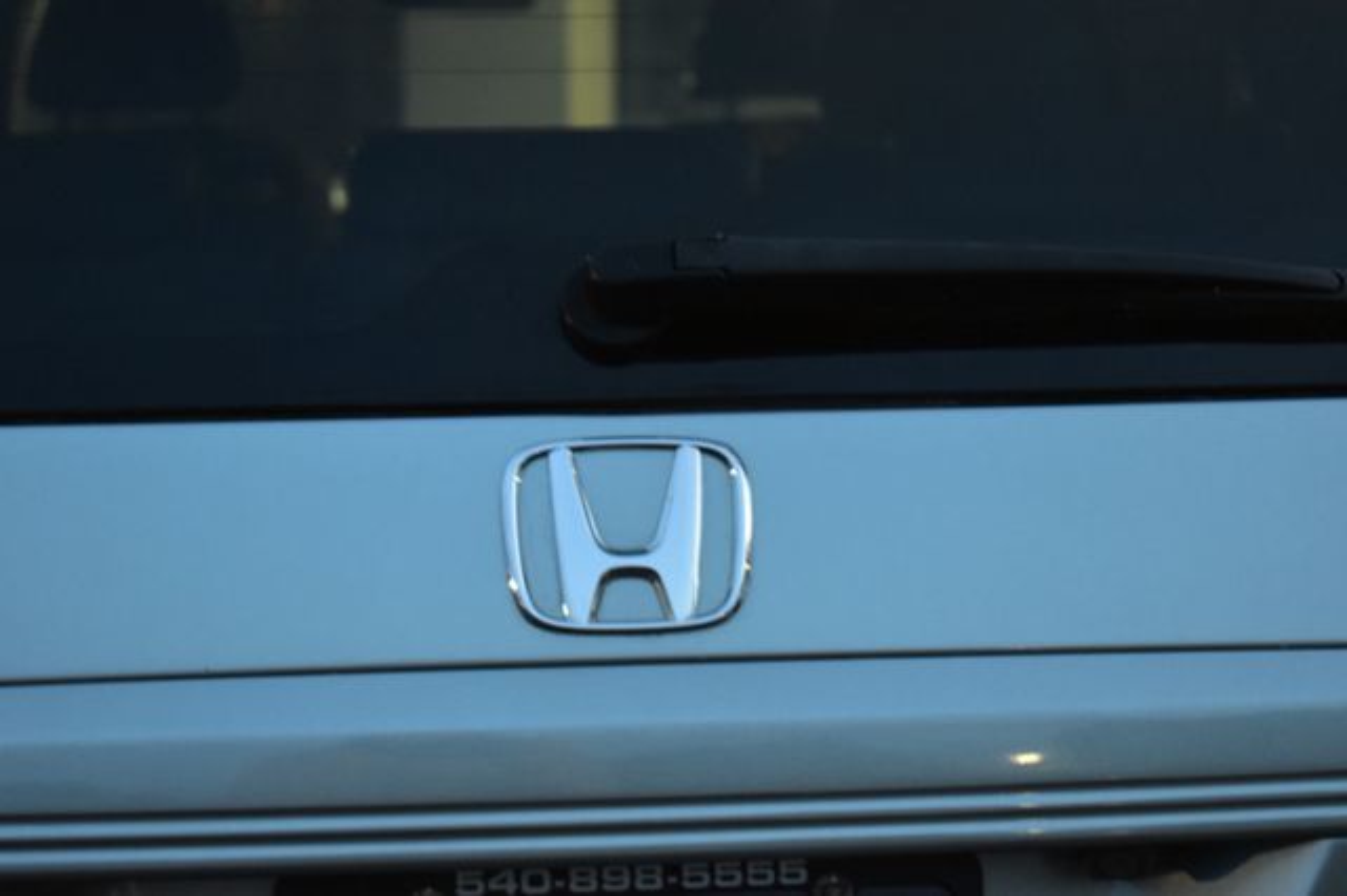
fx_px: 2805
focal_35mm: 75
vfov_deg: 18.2
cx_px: 674
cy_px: 448
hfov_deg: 27.0
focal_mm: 50
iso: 1600
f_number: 5.6
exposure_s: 1/15
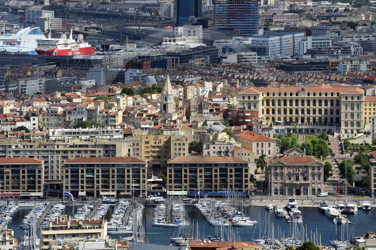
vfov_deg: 6.9
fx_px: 2087
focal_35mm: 200
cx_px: 188
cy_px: 125
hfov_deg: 10.3
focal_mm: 200
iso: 200
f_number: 10
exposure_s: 1/500
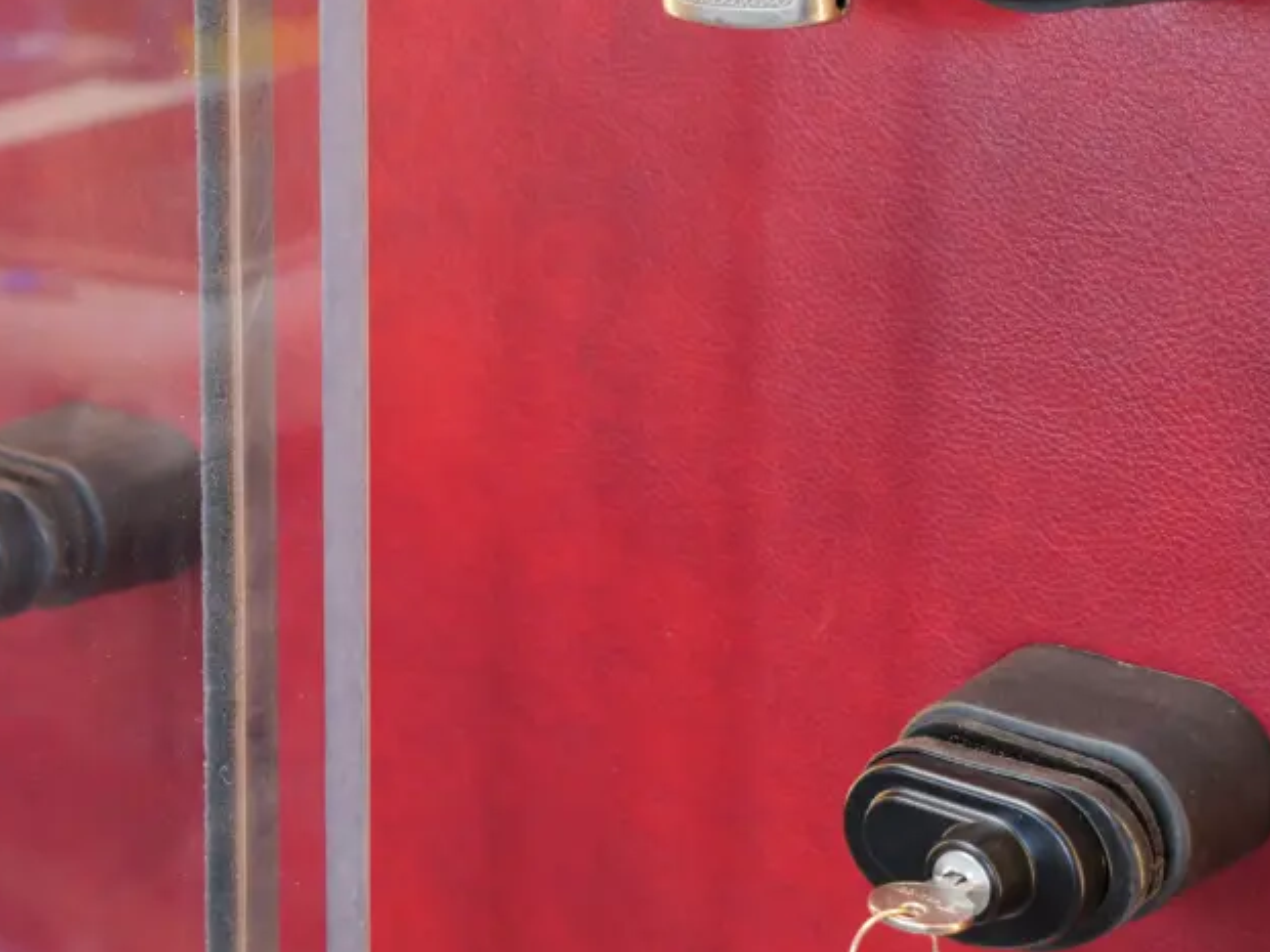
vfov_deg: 19.3
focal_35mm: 76
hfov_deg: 25.6
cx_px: 506
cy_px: 251
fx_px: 2788
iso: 1000
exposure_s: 1/40
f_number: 4.5
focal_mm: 23
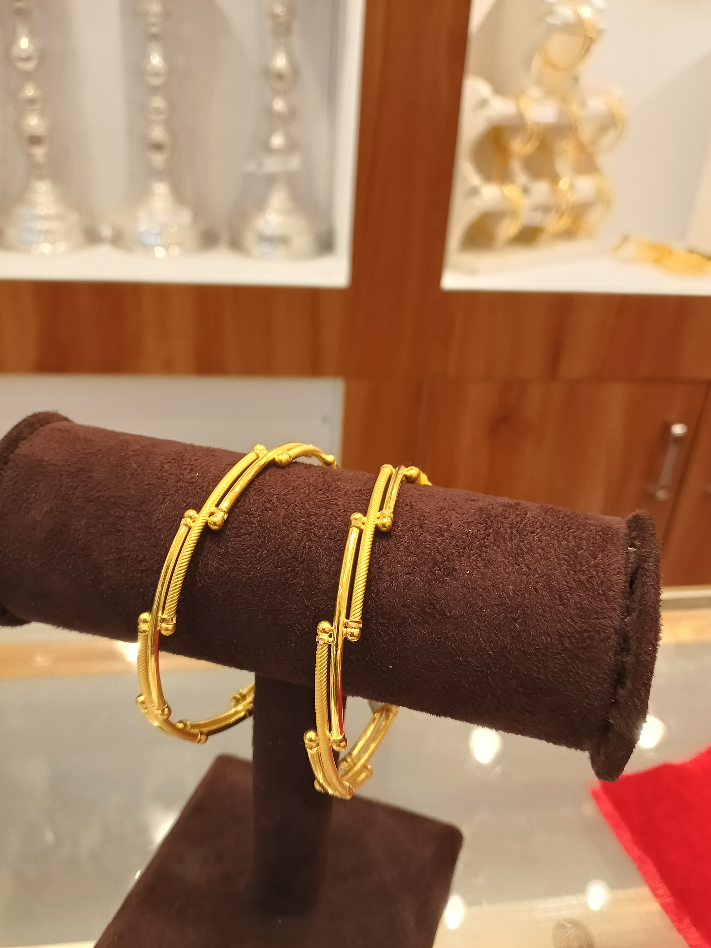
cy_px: 474
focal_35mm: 27
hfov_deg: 51.4
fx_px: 739
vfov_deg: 65.3
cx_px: 356
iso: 125
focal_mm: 3.61
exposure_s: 1/100
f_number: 1.8
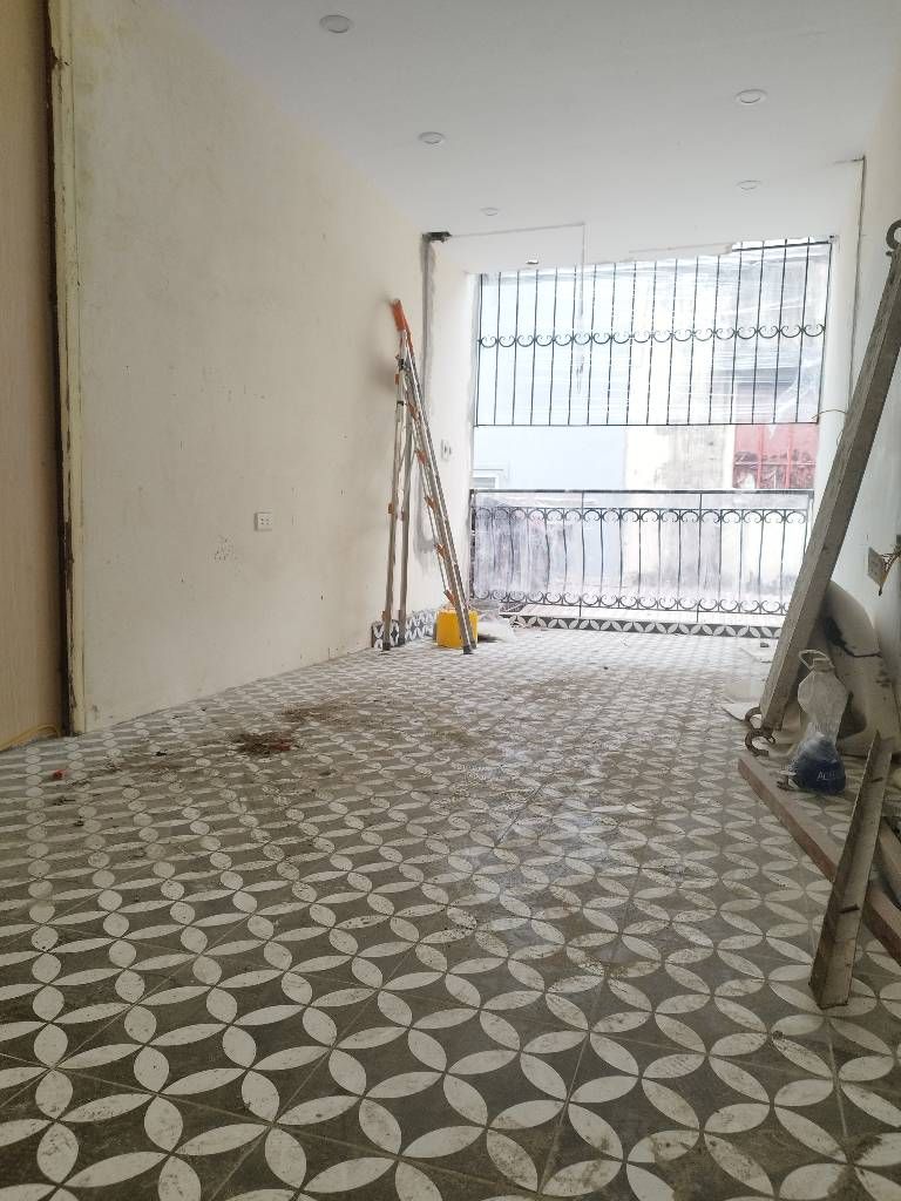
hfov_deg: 56.8
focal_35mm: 24
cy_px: 600
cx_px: 450
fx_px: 833
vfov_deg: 71.6
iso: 70
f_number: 1.89
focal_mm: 5.89
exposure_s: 1/50
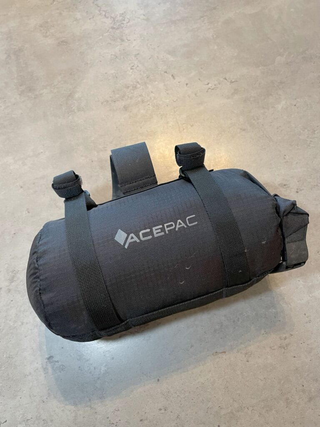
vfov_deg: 67.3
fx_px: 320
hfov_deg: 53.1
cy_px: 214
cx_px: 160
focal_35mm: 26
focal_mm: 4.2
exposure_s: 1/50
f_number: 1.6
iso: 160
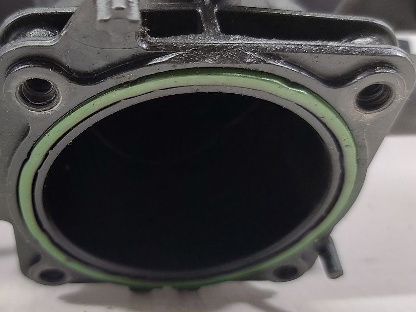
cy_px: 153
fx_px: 493
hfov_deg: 44.9
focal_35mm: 41
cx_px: 129
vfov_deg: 35.1
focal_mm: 5.23
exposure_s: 1/60
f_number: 1.8
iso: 250
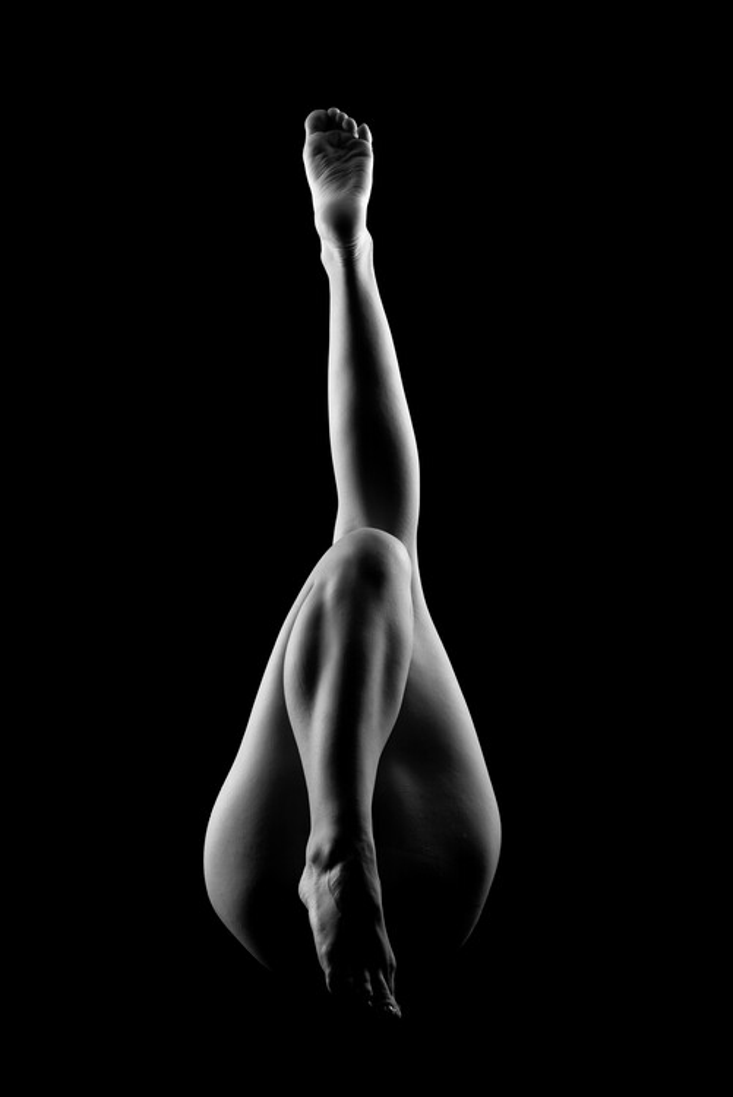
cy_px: 548
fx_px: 2592
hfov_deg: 16.1
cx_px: 366
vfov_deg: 23.9
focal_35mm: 85
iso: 200
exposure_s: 1/250
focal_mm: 85
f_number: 11
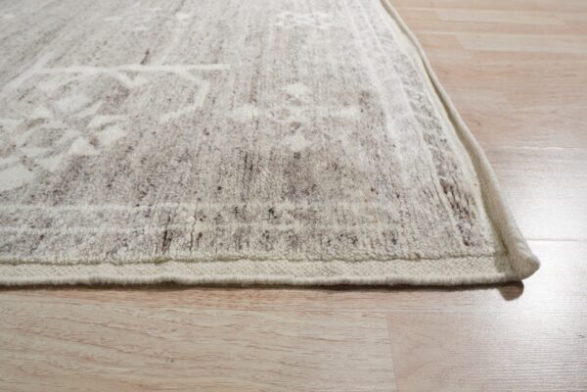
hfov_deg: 73.7
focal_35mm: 24
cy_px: 196
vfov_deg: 53.1
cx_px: 294
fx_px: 391
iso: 1000
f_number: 5
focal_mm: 16
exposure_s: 1/200
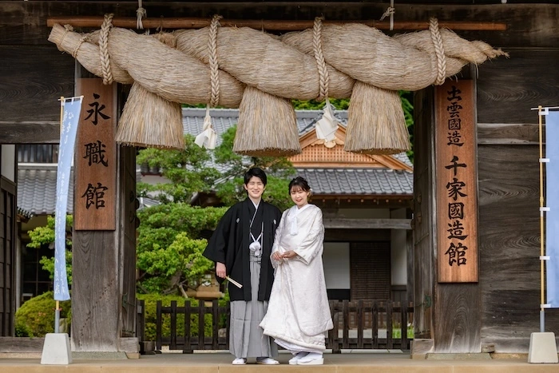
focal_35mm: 86
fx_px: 1336
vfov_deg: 15.9
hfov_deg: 23.6
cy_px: 186
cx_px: 280
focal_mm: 86
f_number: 4.5
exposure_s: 1/500
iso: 200
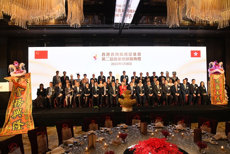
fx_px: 160
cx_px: 114
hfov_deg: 71.5
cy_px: 75
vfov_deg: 51.3
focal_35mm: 25
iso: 10000
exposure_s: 1/500
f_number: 5
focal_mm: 24
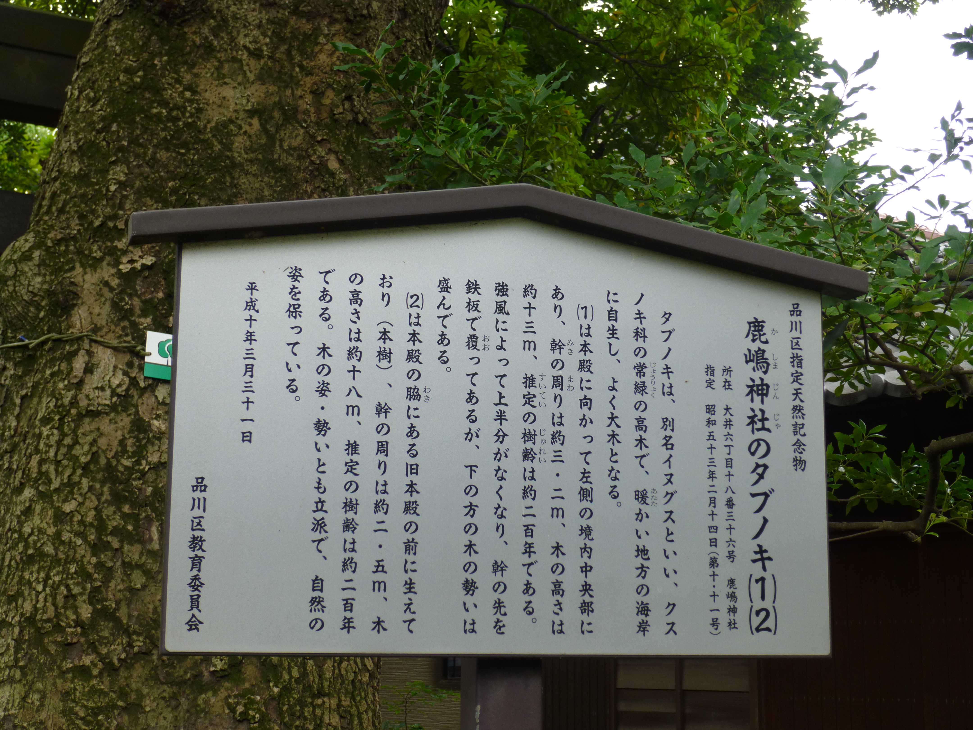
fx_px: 1546
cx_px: 486
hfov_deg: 34.9
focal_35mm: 55
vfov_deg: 26.6
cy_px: 365
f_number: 4.2
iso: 100
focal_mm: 9.9
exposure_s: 1/100
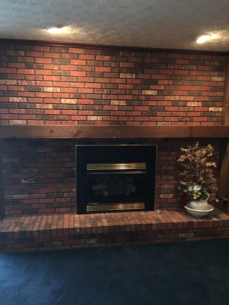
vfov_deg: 61.7
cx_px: 114
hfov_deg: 48.2
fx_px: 256
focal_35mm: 29
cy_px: 152
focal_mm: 4.15
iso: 125
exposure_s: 1/16
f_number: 2.2
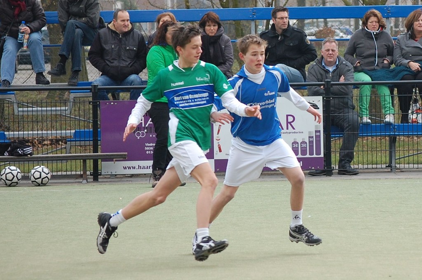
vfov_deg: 9.3
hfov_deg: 14.0
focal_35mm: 147
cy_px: 140
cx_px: 211
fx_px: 1721
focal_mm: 98
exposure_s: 1/800
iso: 400
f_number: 4.5
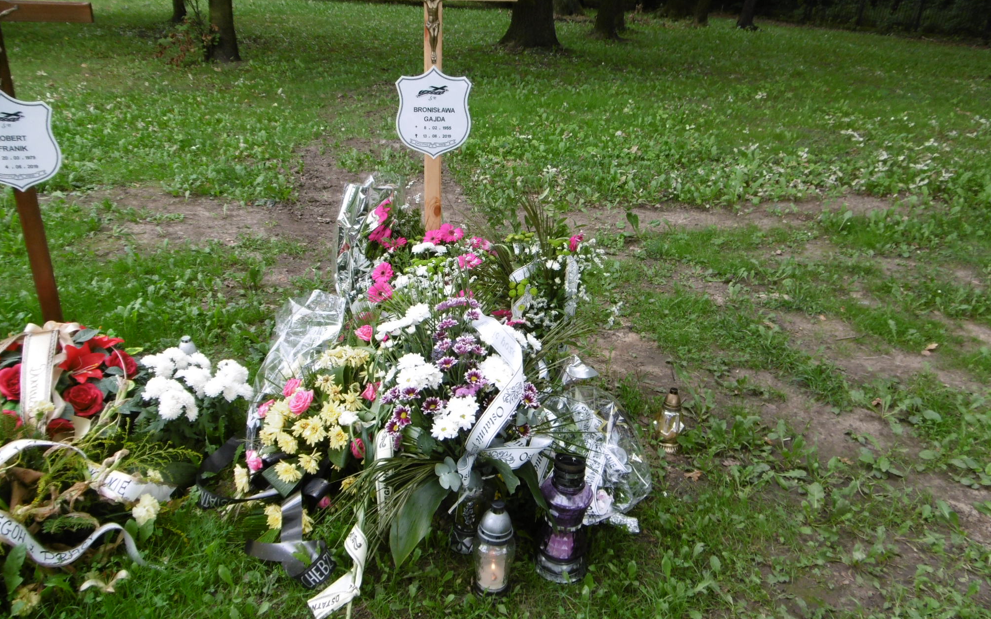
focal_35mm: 26
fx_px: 702
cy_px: 266
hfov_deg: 70.4
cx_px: 486
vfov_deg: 47.4
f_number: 3.1
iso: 100
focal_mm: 4.3
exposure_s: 1/80
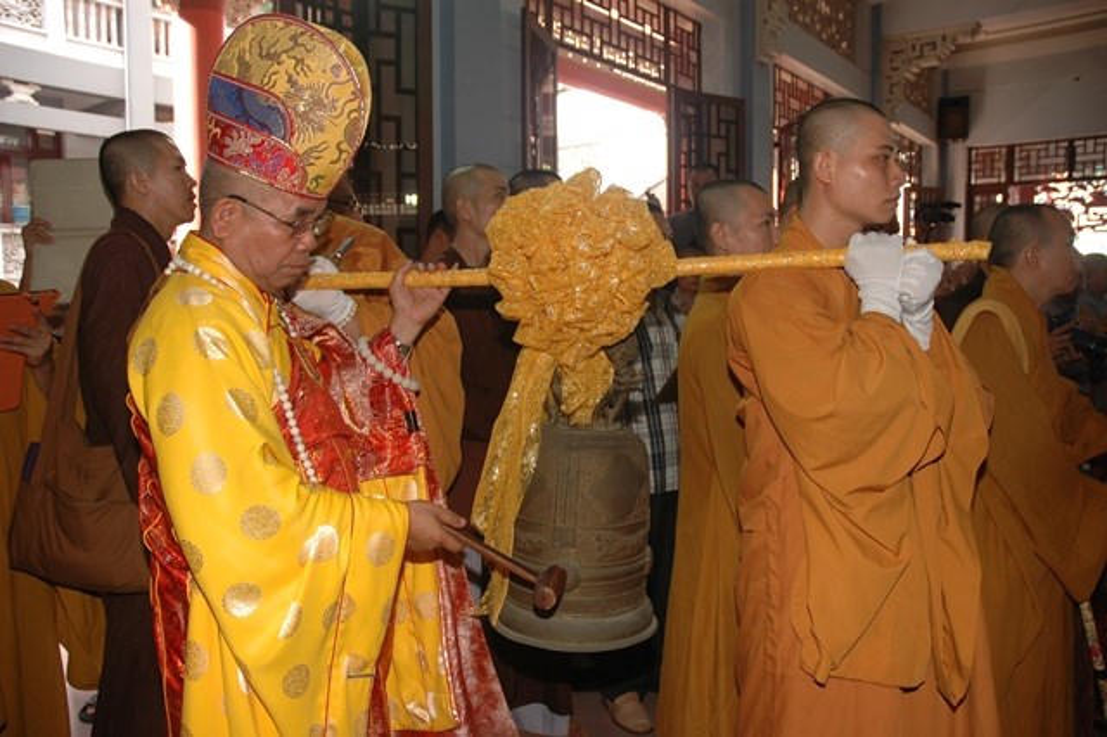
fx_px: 830
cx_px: 554
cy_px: 368
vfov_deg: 47.9
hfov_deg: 67.4
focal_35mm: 27
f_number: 4
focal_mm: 18
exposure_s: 1/60
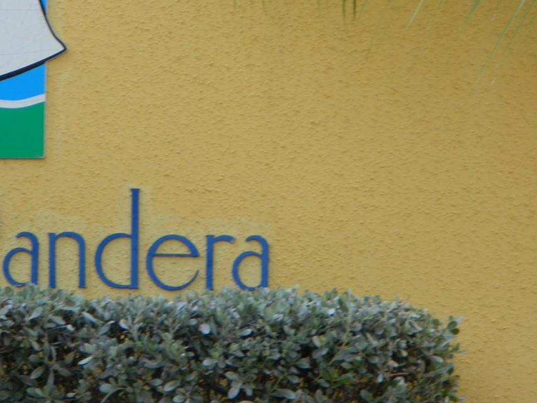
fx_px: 6393
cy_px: 42
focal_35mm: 412
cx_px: 131
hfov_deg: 4.8
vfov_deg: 3.6
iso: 80
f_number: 5.4
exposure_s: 1/125
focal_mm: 39.7
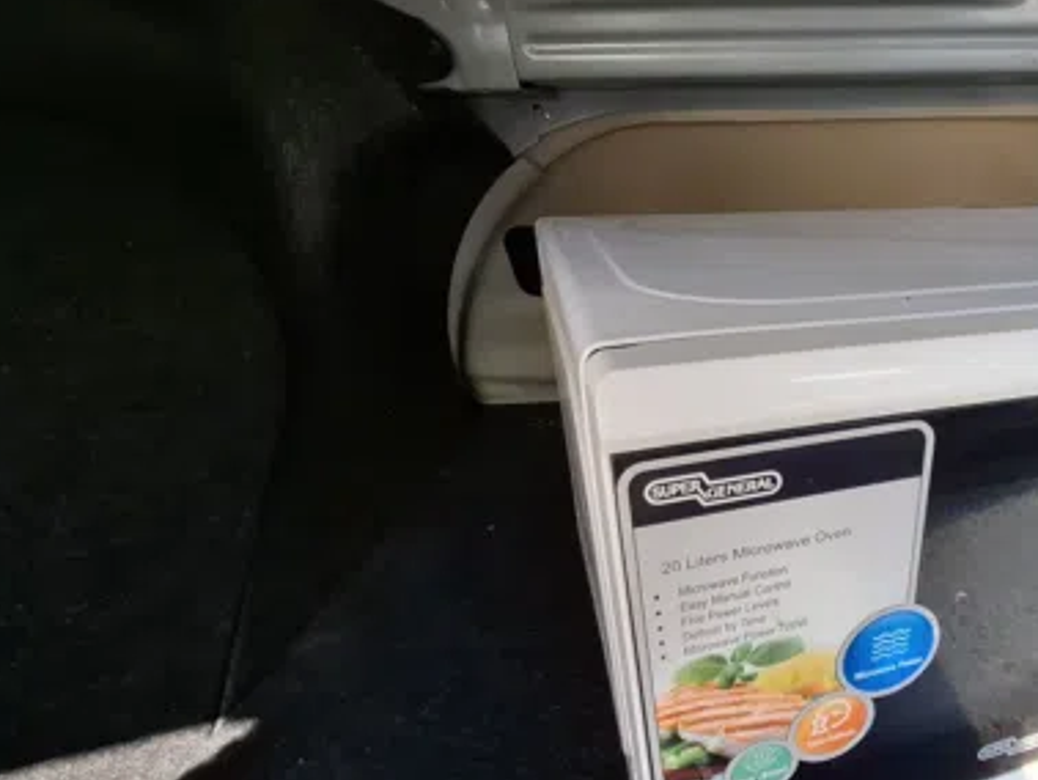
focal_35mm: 22
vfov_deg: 60.0
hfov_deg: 70.7
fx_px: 660
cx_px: 791
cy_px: 505
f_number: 2.2
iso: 40
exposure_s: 1/121
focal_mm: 1.74
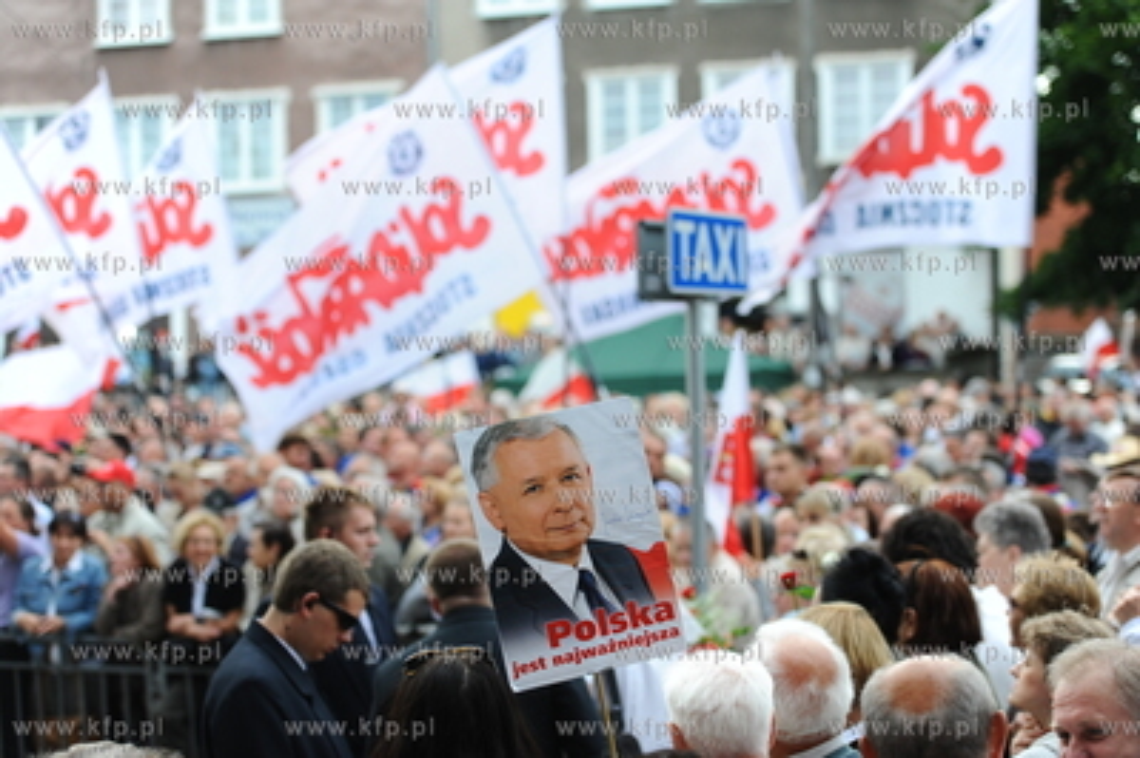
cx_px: 570
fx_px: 2215
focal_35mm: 70
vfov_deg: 19.4
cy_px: 379
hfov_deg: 28.9
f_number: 2.8
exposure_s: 1/400
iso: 320
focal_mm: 70
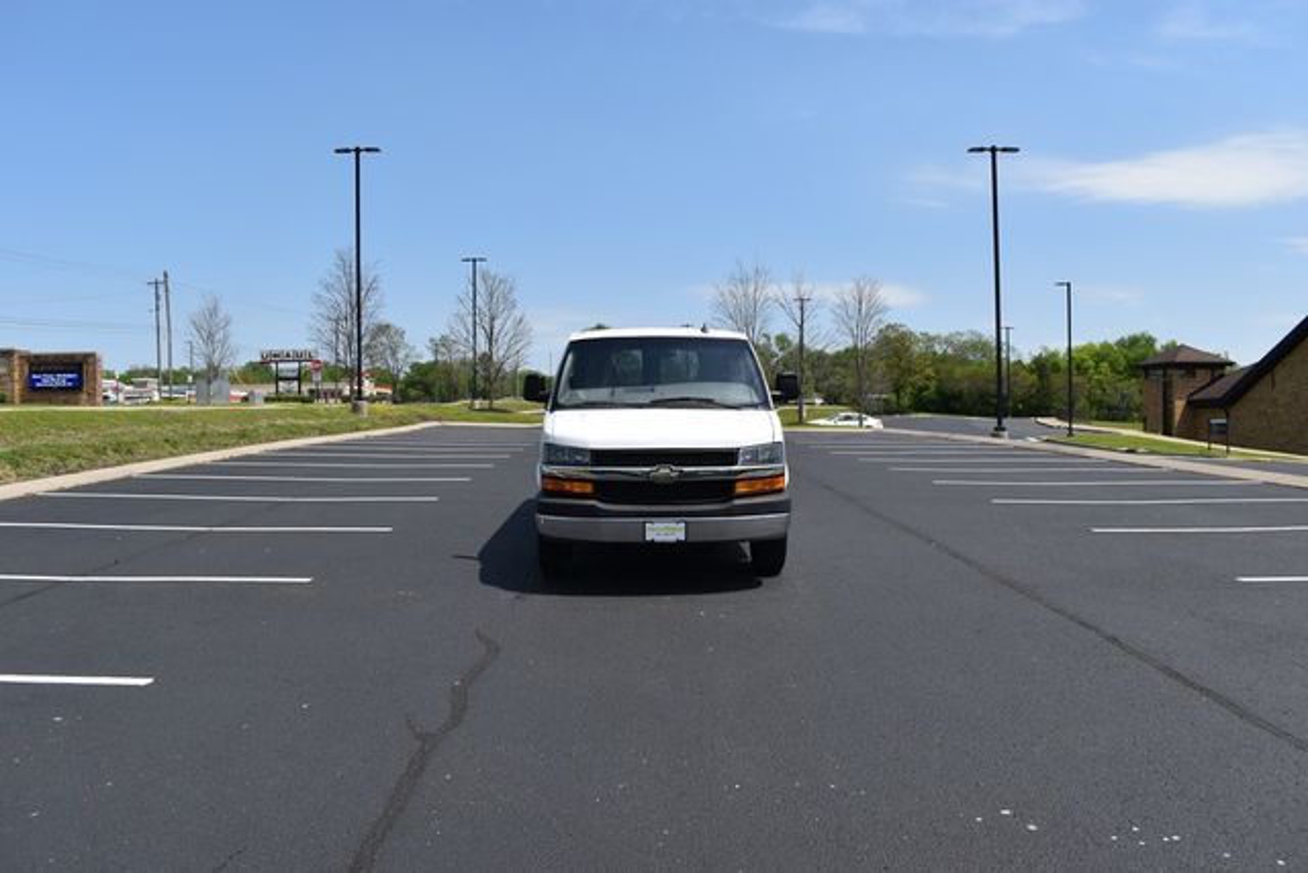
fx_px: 981
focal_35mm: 27
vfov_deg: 48.0
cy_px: 436
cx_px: 654
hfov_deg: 67.4
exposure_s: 1/320
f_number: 9
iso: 100
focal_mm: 18
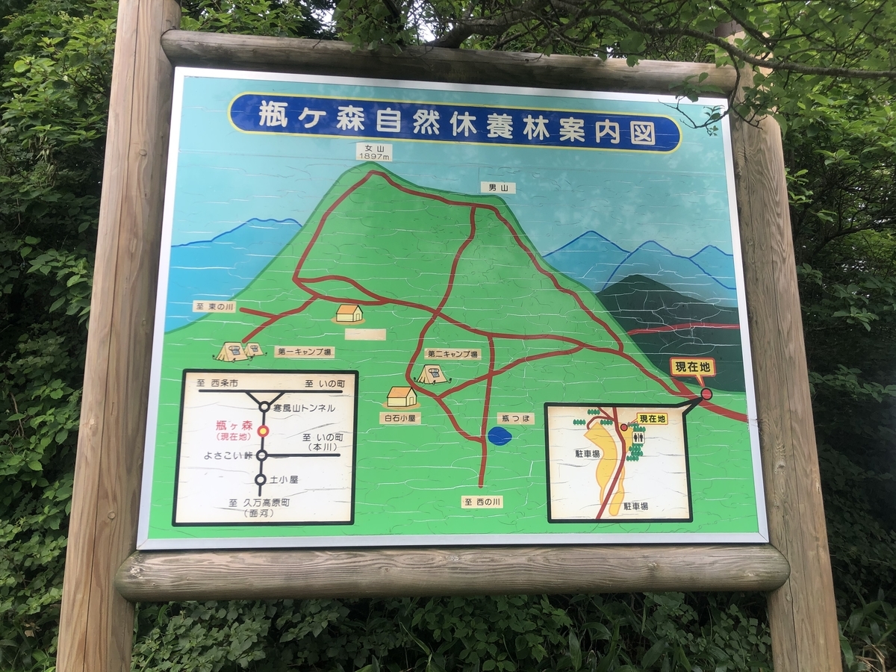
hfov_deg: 63.4
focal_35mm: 28
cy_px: 336
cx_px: 448
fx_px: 725
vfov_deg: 49.7
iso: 20
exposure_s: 1/176
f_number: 1.8
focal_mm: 3.99
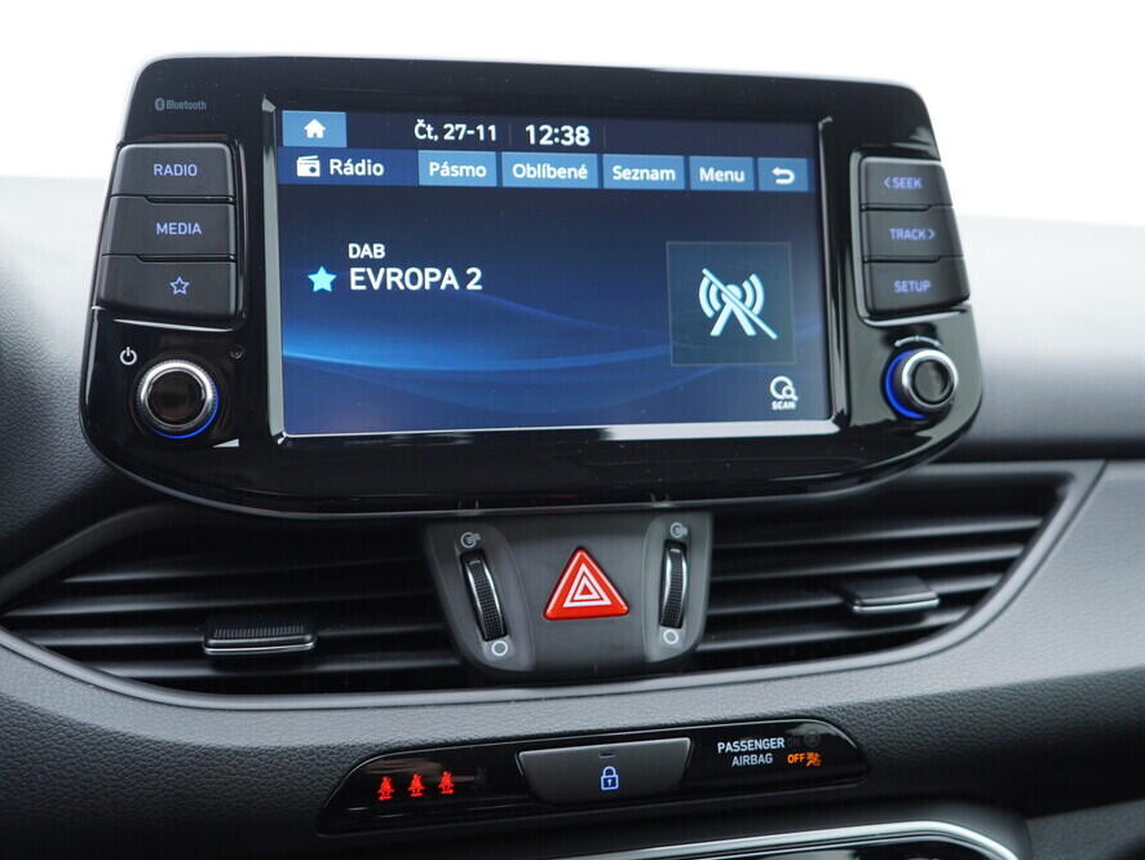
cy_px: 422
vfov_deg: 36.0
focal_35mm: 40
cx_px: 578
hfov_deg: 46.8
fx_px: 1323
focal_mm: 24
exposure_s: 1/40
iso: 200
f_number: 2.8
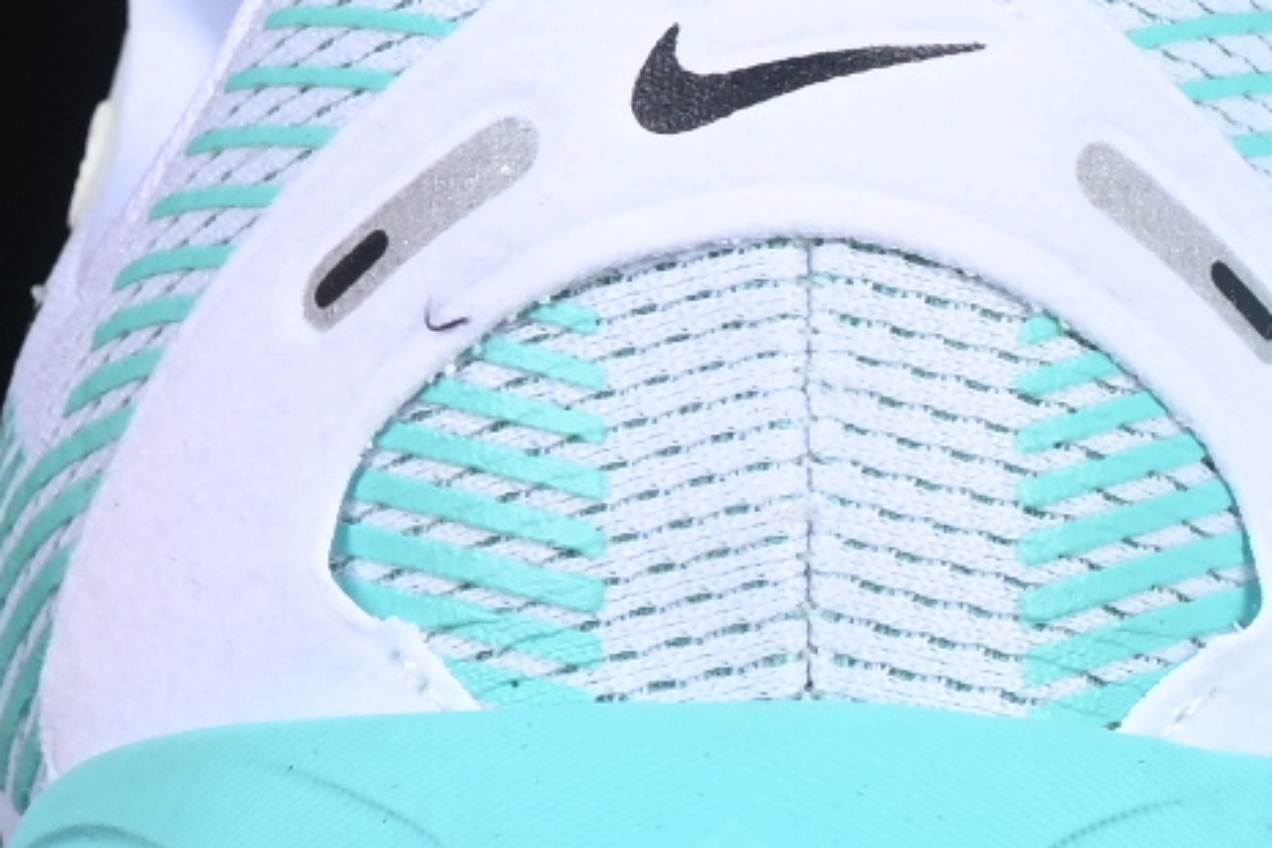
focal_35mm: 449
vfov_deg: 3.1
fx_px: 15863
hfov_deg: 4.6
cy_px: 235
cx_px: 1644
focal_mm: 50
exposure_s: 1/80
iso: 160
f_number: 8
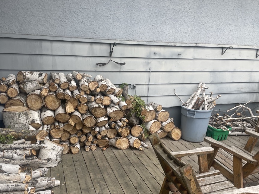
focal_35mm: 31
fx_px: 232
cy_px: 114
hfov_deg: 58.3
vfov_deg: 45.2
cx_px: 125
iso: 32
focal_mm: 4.2
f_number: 1.6
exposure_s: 1/626
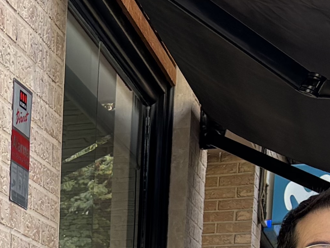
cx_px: -335
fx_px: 1382
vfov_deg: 9.3
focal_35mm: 145
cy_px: 560
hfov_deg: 12.1
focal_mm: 5.96
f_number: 1.6
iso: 32
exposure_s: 1/121
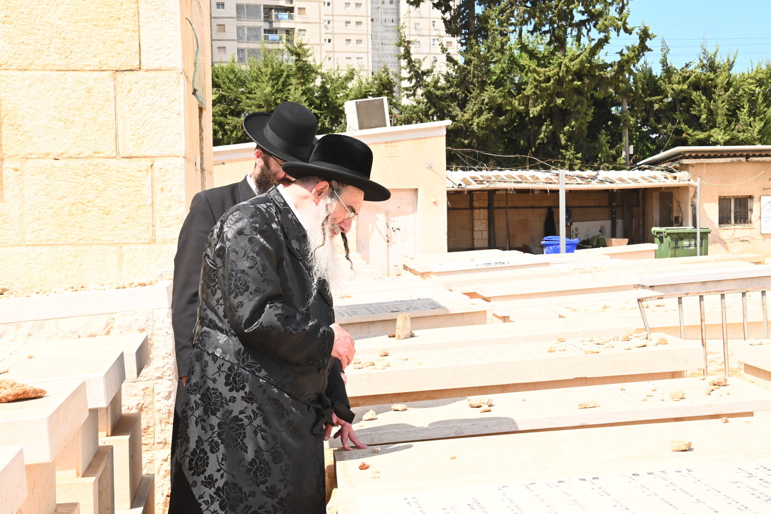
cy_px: 257
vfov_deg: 19.4
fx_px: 1498
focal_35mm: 70
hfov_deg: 28.9
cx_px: 386
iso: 1250
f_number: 22
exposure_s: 1/320
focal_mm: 70
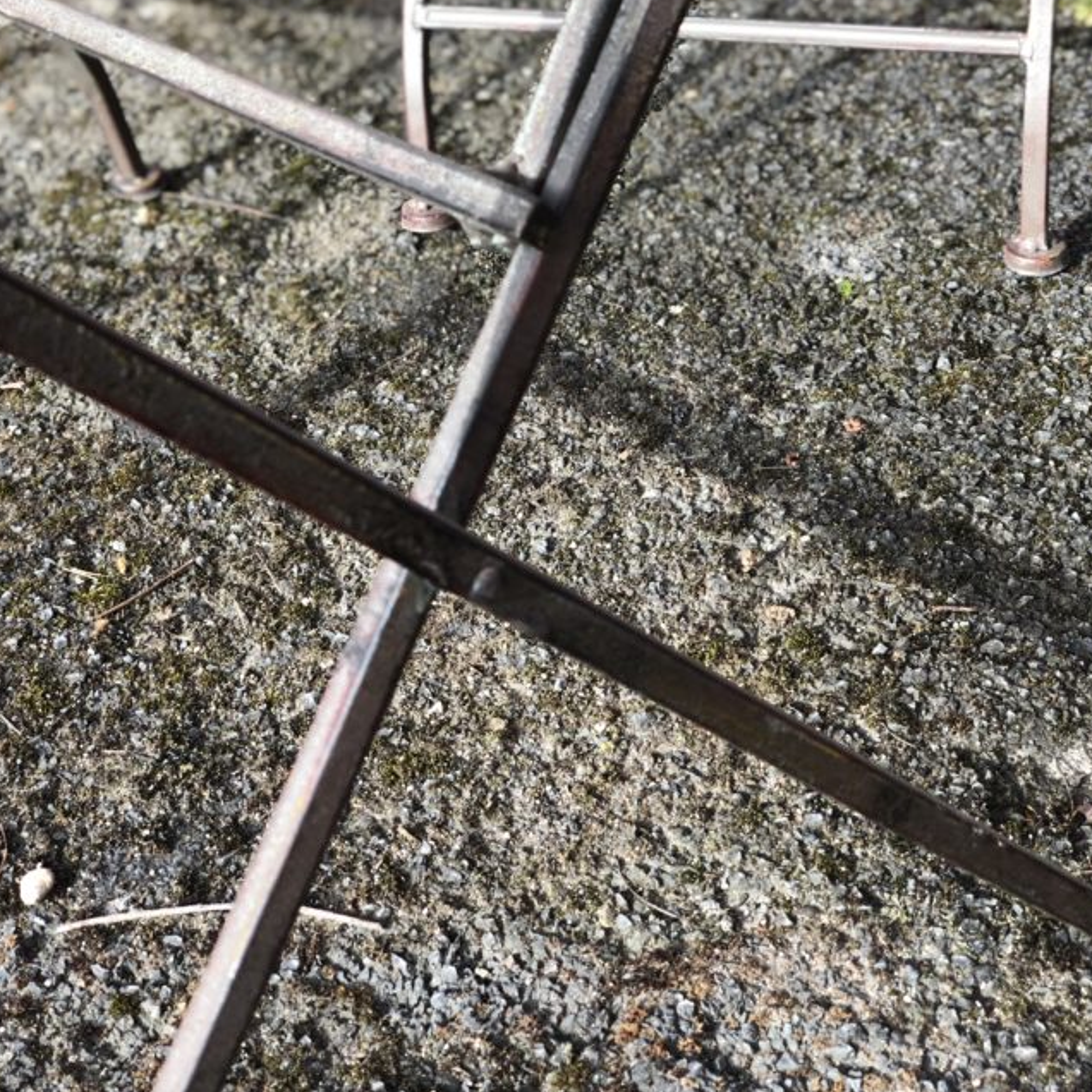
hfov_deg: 23.4
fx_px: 2641
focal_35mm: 74
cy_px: 220
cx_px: 510
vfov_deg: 23.0
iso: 16
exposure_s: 1/120
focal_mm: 6
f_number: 2.4
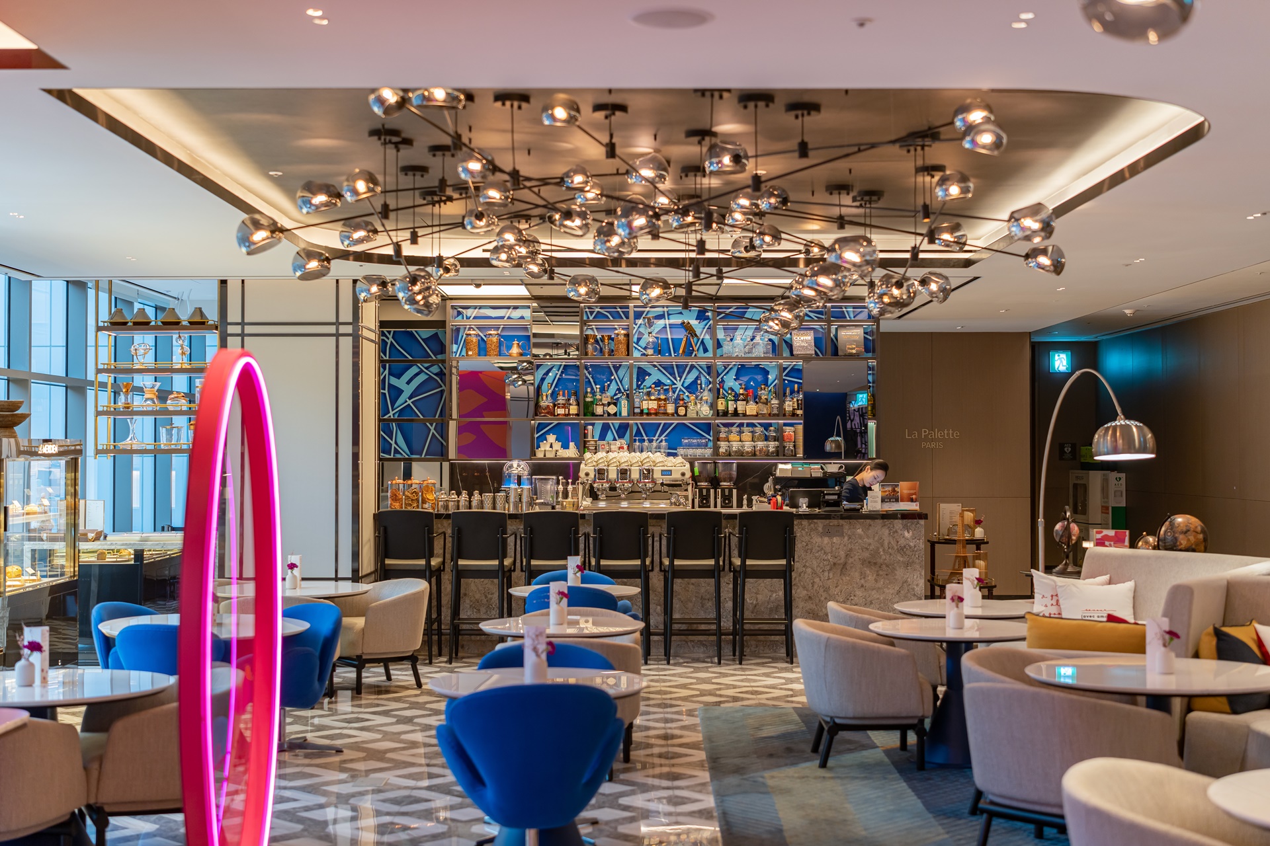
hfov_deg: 39.6
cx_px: 635
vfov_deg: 27.0
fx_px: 1764
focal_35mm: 50
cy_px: 423
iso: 200
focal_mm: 50
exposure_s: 1/100
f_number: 2.2
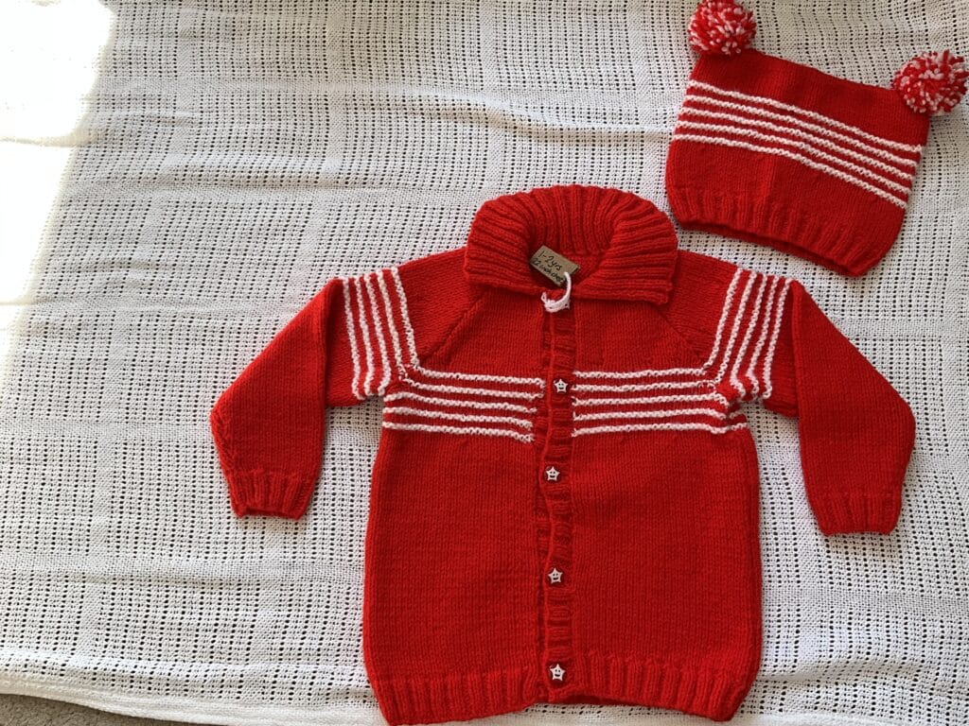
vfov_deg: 48.2
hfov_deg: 61.7
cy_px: 363
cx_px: 484
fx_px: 812
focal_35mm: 29
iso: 32
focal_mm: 3
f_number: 1.8
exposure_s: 1/122
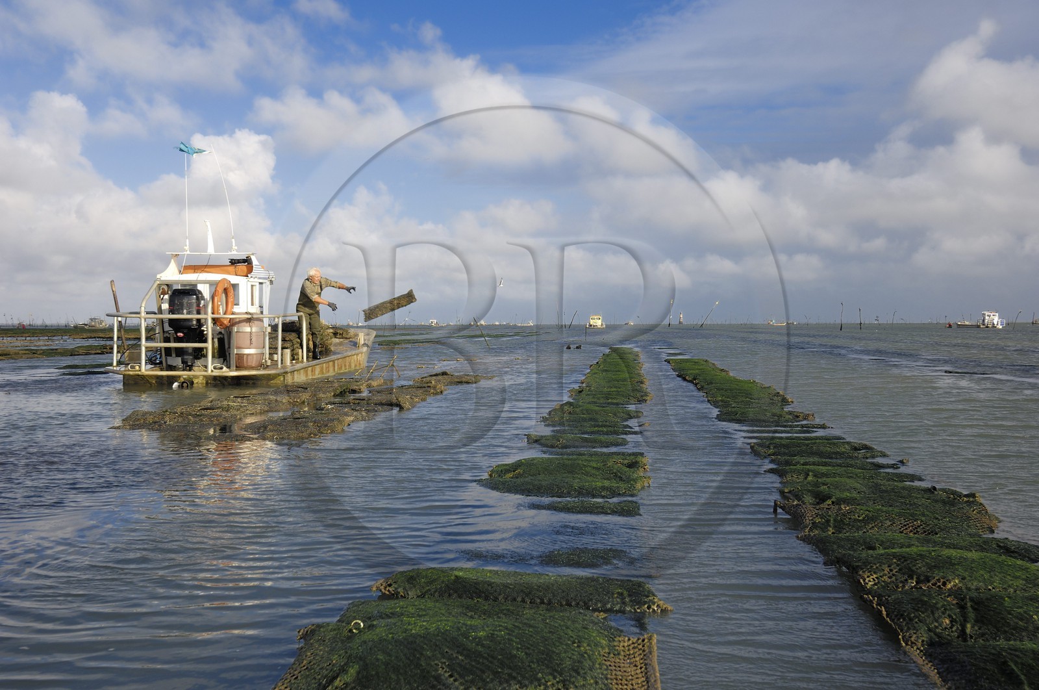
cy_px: 345
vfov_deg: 36.8
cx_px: 520
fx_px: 1038
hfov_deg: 53.2
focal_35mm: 36
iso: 100
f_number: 9.5
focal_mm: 24
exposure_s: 1/160
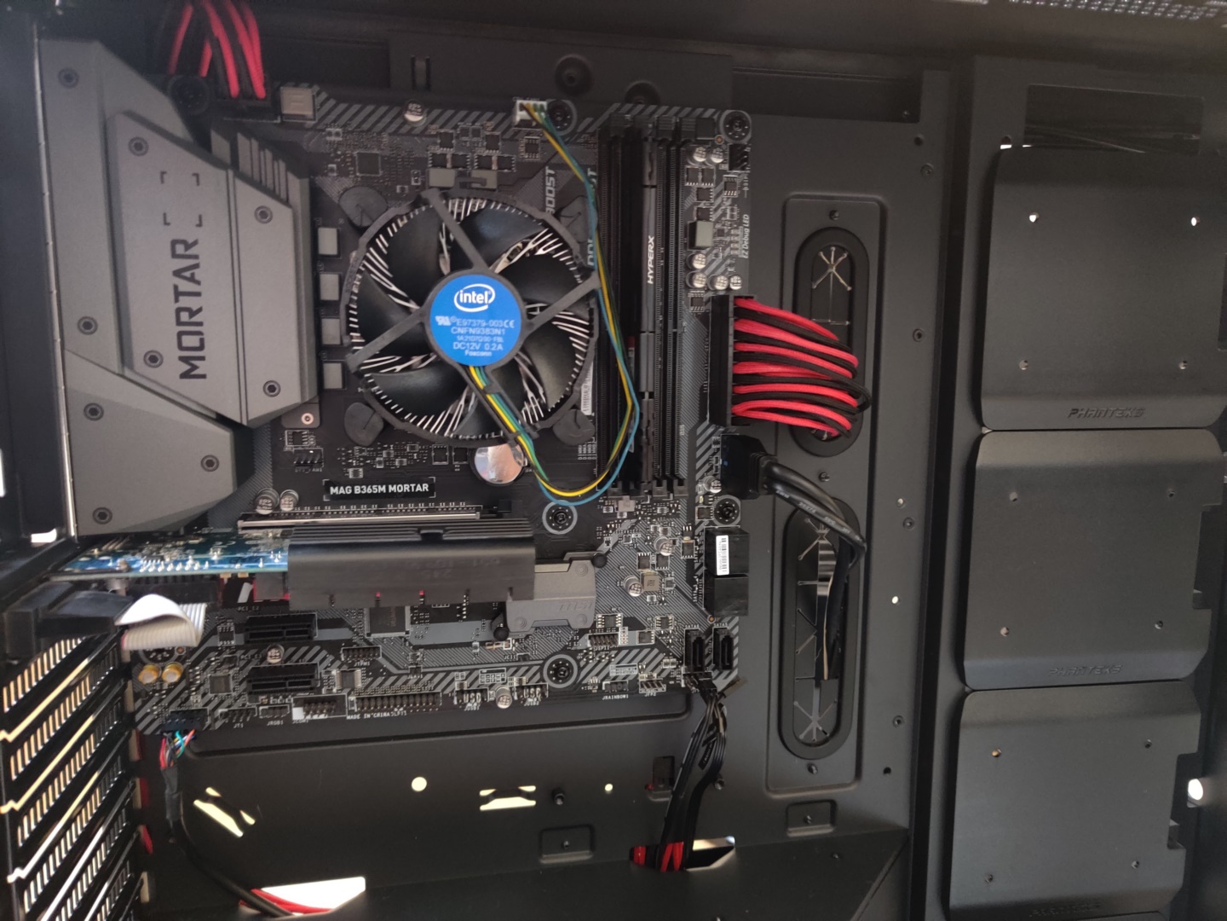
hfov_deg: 65.3
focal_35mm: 27
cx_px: 614
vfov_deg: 51.4
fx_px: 957
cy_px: 460
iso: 3200
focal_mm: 4.75
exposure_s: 1/10
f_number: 1.65
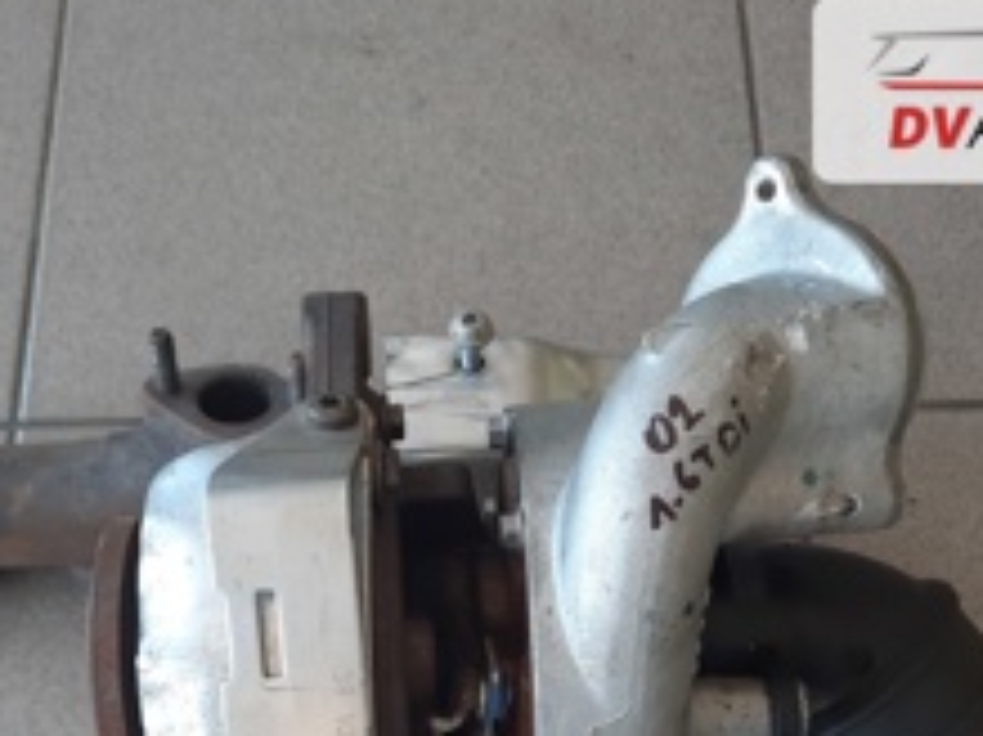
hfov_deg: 39.6
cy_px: 608
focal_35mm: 48
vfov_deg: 29.4
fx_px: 1362
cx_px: 435
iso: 100
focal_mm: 4.6
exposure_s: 1/60
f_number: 2
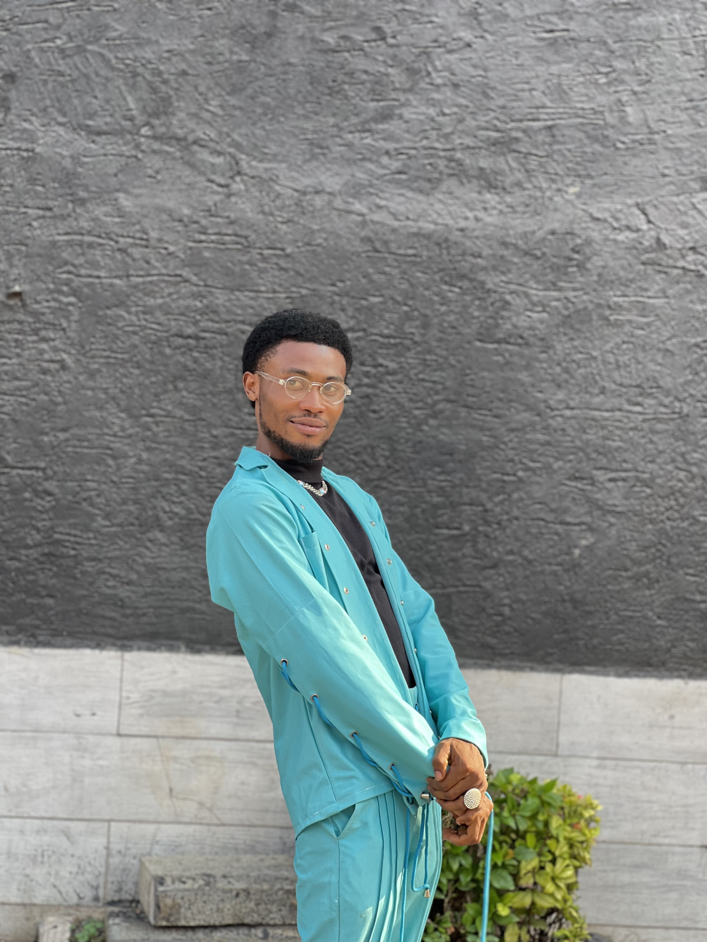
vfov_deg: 25.3
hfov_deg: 19.1
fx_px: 2097
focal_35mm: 77
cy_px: 471
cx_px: 354
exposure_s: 1/121
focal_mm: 9
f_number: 2.8
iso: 40
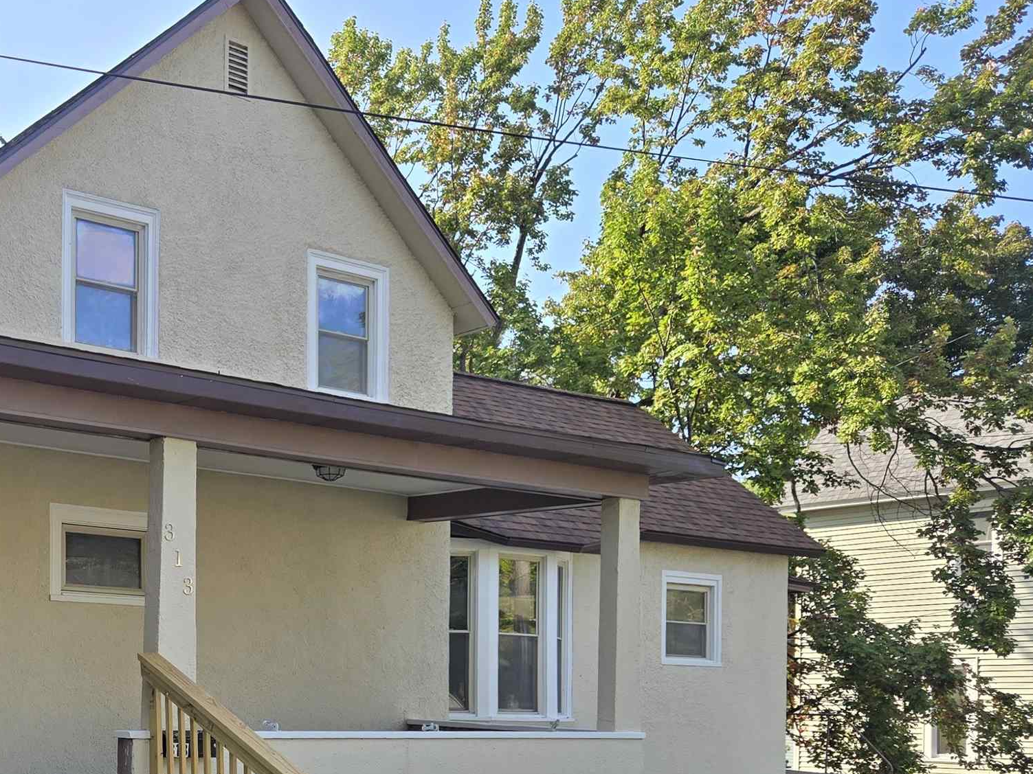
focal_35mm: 47
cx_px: 117
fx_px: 1402
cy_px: 685
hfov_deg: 37.9
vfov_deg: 29.7
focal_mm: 5.4
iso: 25
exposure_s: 1/673
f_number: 1.8
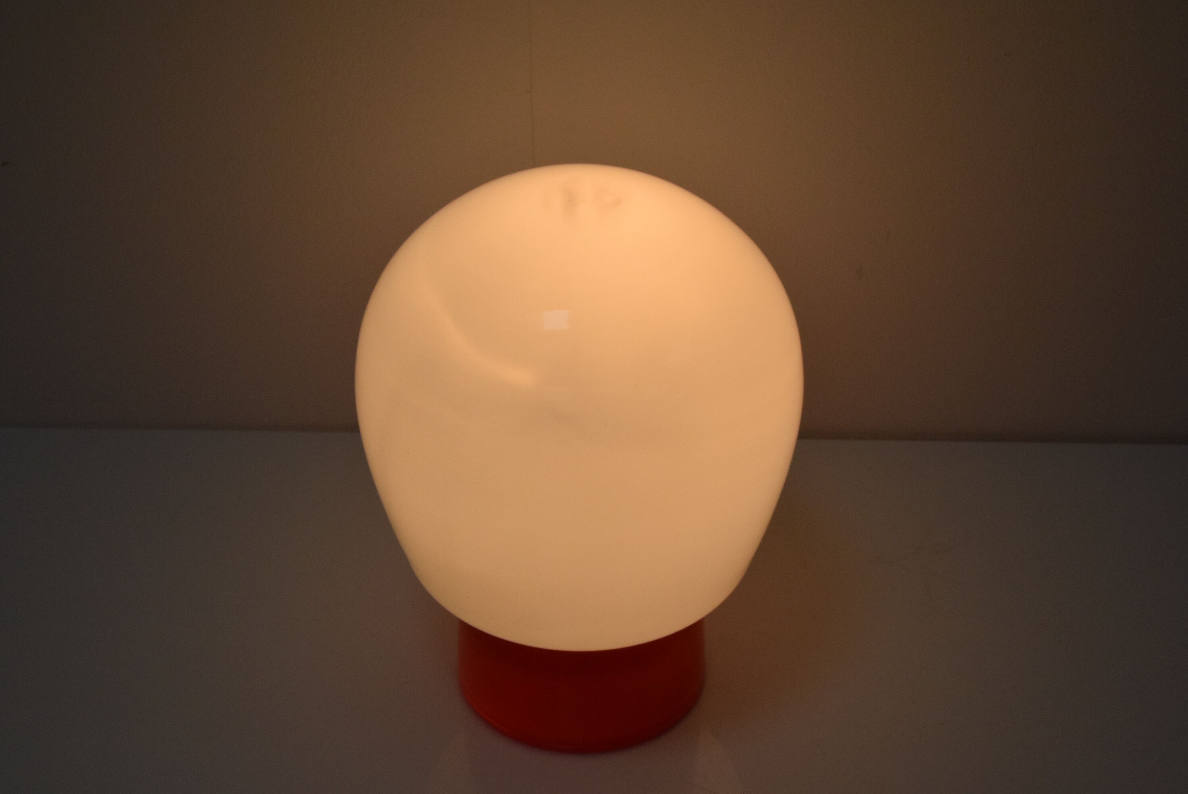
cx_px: 594
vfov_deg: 19.8
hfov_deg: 29.2
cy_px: 397
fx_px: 2279
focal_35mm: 69
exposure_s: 1/640
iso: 1600
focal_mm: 46
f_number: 13
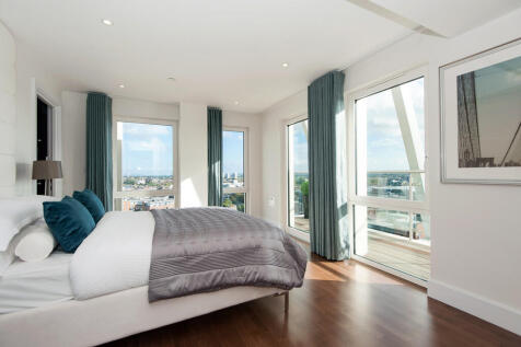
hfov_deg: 96.8
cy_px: 174
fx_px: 231
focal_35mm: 16
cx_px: 260
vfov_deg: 73.7
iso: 320
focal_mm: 16
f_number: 9
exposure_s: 1/250
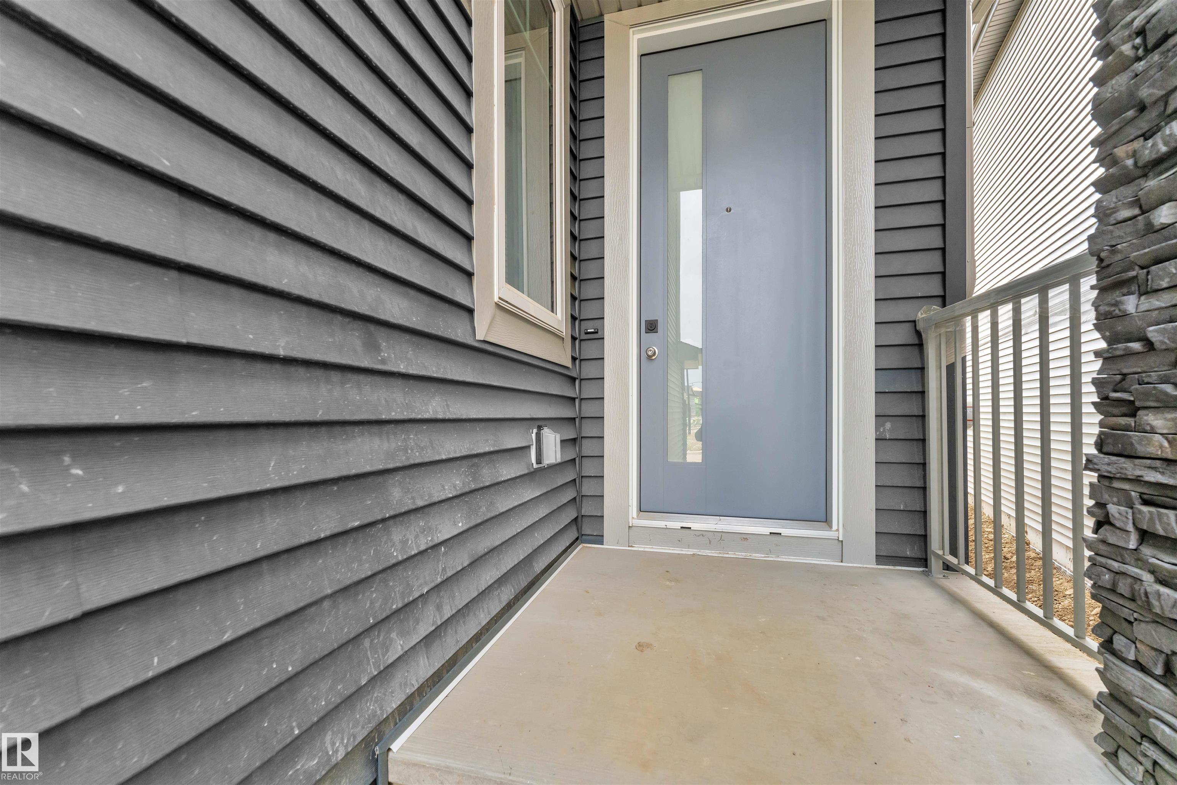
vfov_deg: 81.2
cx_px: 588
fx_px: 458
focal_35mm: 14
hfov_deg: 104.3
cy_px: 392
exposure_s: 1/320
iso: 1250
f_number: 6.3
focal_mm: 14
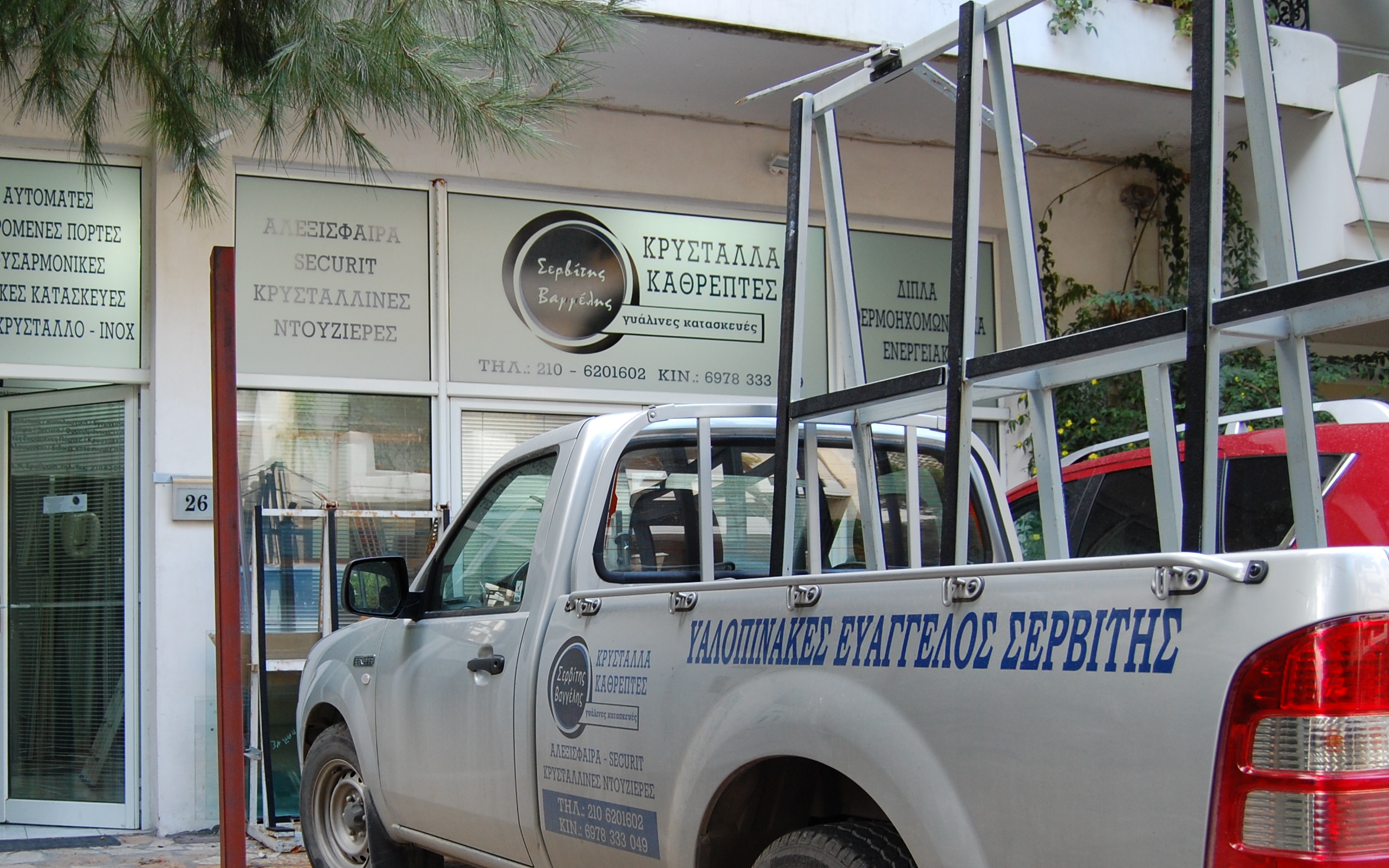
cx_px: 535
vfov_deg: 29.7
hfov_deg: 45.9
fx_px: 1628
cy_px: 566
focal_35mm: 43
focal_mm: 22
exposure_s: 1/60
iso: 400
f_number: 4
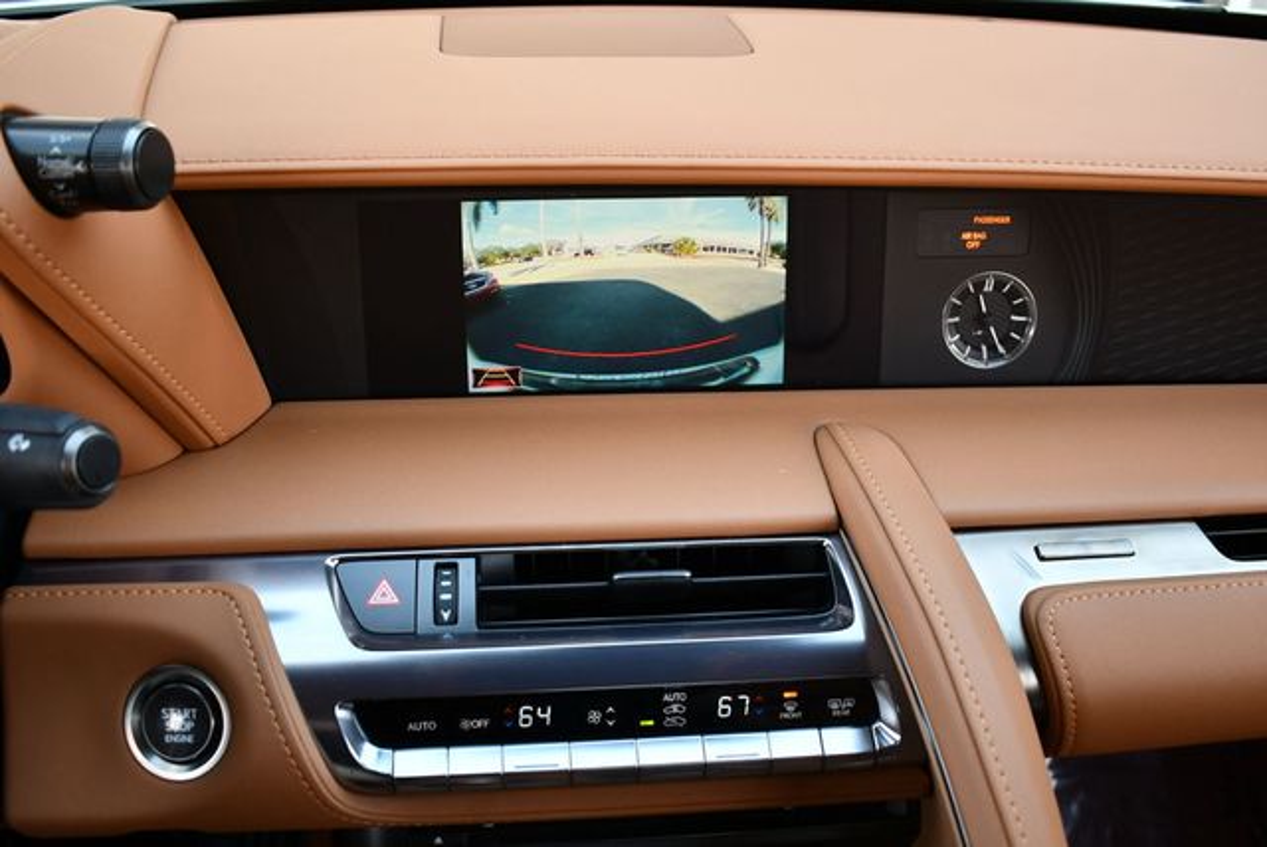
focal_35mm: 36
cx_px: 634
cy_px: 424
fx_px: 1268
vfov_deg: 36.9
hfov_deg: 53.1
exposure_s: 1/250
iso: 560
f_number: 3.5
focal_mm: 18
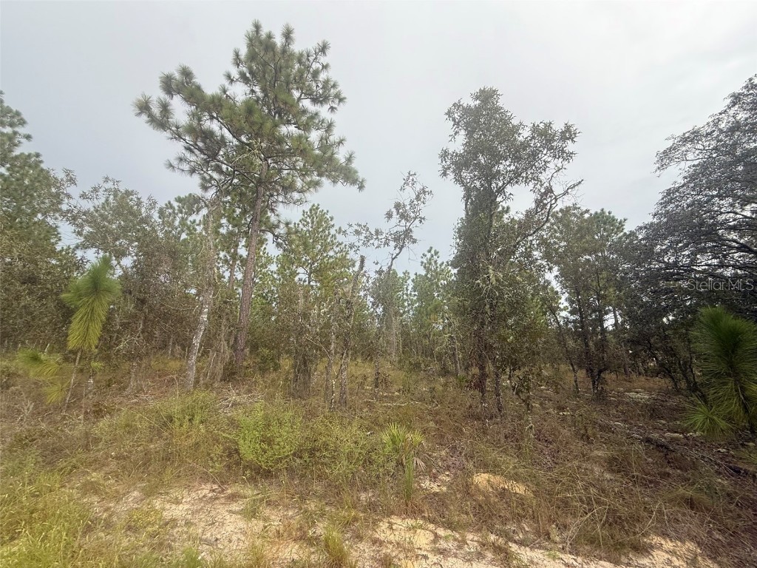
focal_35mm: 14
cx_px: 378
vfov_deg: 85.7
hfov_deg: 102.1
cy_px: 284
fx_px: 306
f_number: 2.2
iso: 50
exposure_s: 1/249
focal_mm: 2.22
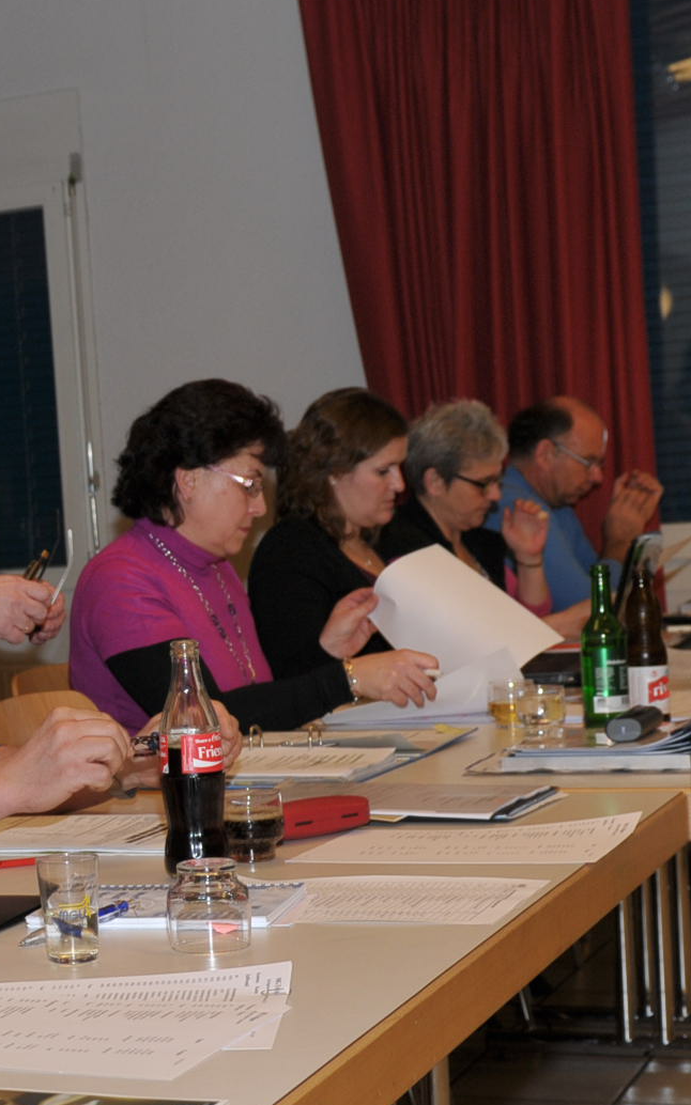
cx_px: -164
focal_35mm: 76
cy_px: 659
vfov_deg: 27.1
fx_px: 2291
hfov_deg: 16.4
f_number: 5
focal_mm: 24
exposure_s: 1/60
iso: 250
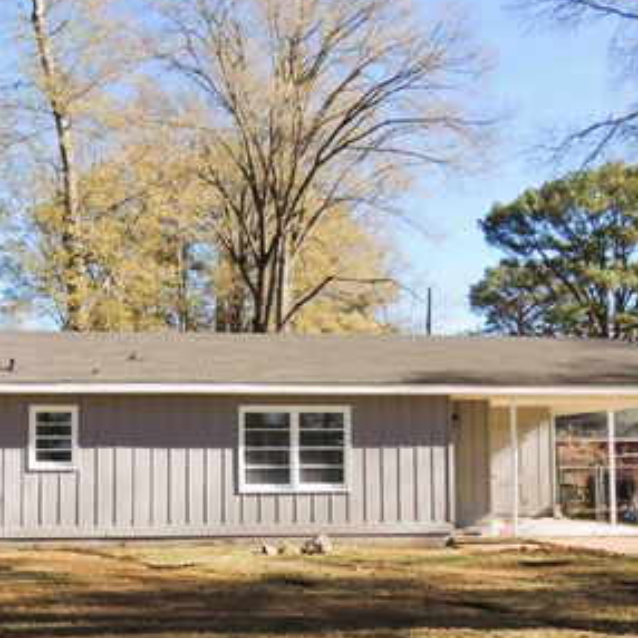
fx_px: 1063
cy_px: 403
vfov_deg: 33.2
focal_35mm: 51
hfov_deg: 33.3
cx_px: 254
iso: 100
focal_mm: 5.8
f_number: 3.2
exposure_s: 1/640
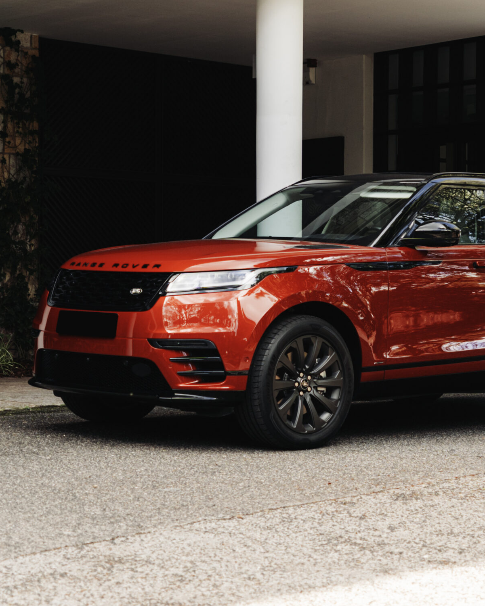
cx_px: 332
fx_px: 1436
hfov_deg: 19.1
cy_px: 263
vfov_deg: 23.8
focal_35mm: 80
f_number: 2.8
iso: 160
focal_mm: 33.8
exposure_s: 1/200
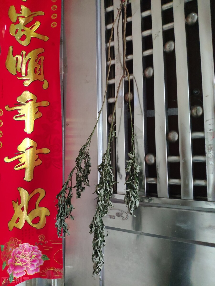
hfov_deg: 63.4
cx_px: 108
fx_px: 174
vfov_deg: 79.0
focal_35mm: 21
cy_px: 143
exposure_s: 1/17
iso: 2525
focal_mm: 4.22
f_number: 1.8
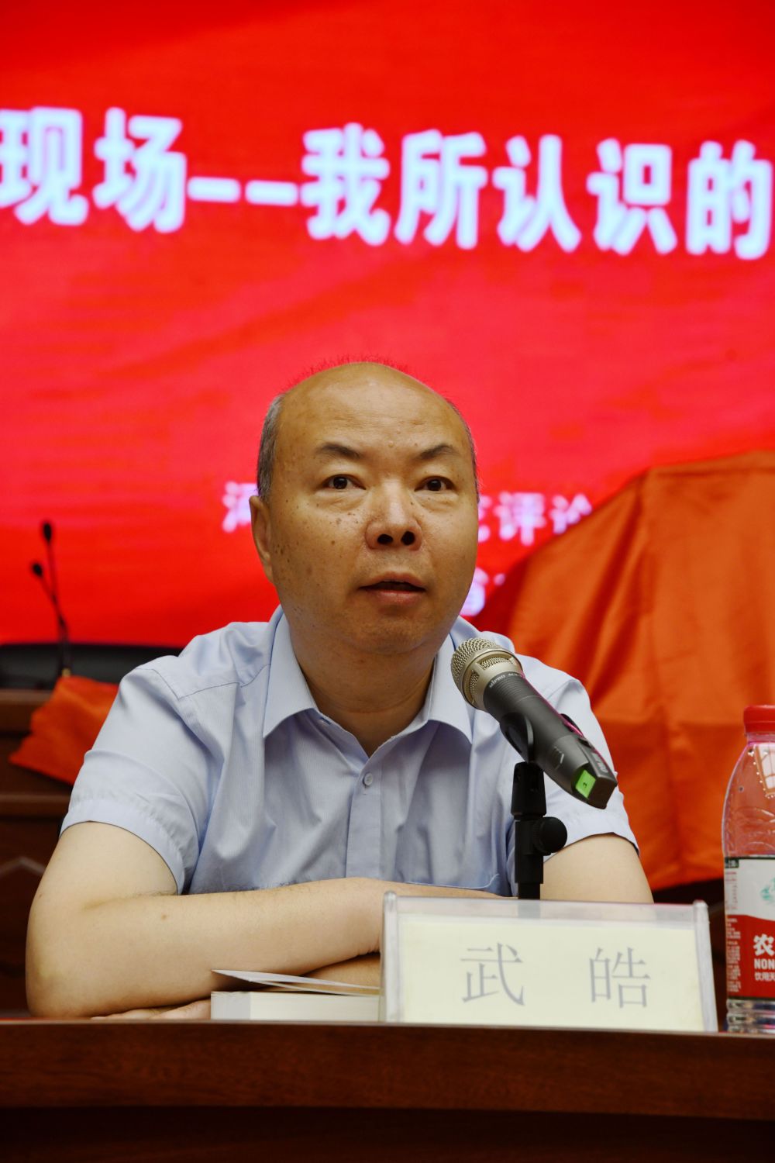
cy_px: 582
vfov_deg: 23.9
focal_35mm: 85
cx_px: 388
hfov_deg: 16.1
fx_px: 2745
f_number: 8
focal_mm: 85
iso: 1250
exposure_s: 1/160
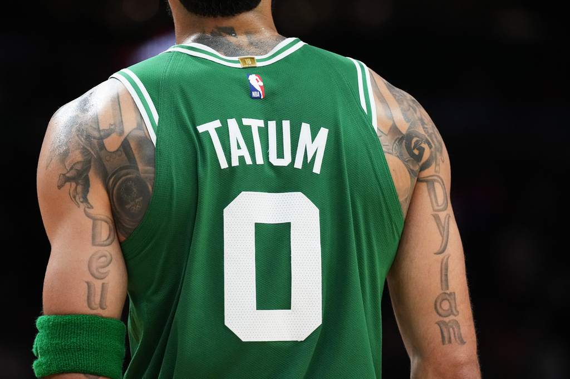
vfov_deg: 5.4
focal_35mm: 256
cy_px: 190
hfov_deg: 8.0
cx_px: 285
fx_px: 4052
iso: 4000
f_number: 3.2
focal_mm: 171
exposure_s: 1/1600
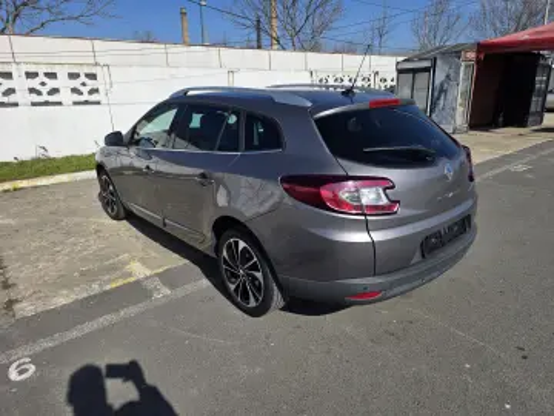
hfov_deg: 73.9
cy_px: 208
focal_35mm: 23
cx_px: 277
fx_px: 368
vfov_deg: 58.9
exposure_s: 1/7944
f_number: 1.7
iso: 80
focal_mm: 6.3
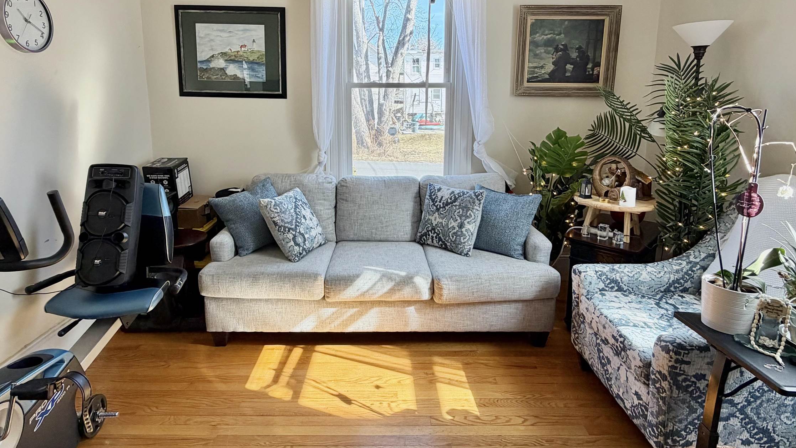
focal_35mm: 21
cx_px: 382
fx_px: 443
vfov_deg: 53.0
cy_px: 168
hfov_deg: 83.8
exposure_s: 1/121
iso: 125
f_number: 2.2
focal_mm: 2.22
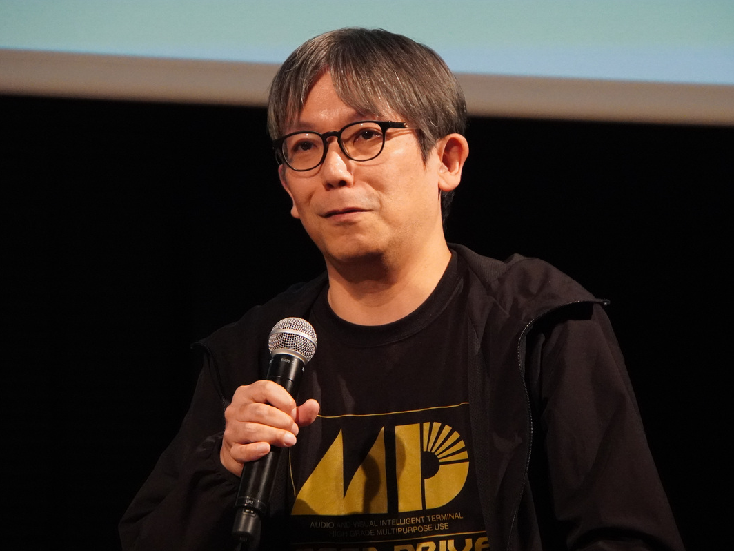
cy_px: 276
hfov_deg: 7.7
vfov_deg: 5.8
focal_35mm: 256
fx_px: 5431
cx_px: 372
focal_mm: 157.4
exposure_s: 1/250
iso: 5000
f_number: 6.3
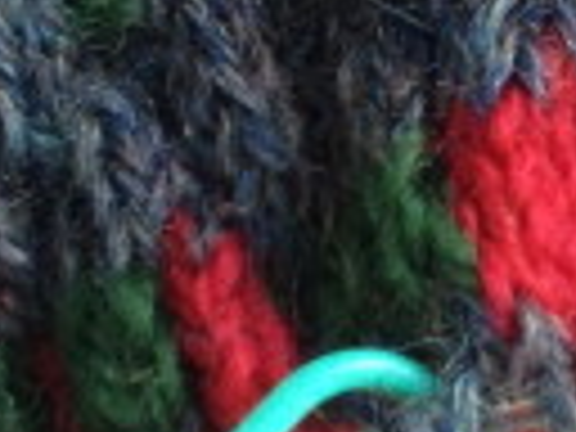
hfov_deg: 7.0
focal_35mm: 279
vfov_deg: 5.3
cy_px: 315
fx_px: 4642
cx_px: 801
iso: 80
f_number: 2.4
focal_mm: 4.28
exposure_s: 1/120
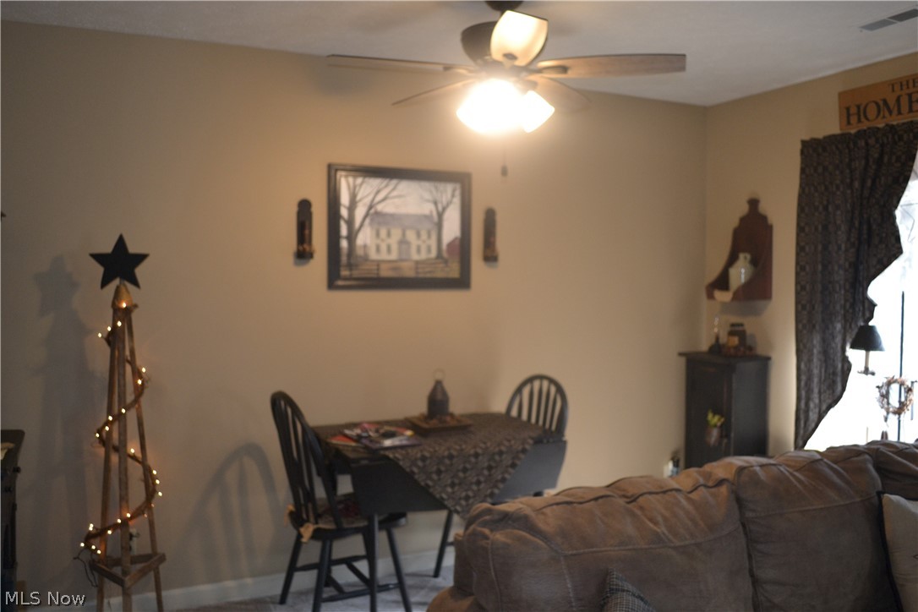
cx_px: 459
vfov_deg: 43.6
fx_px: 765
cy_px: 306
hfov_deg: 61.9
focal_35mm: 30
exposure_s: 1/60
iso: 720
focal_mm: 20
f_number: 3.8
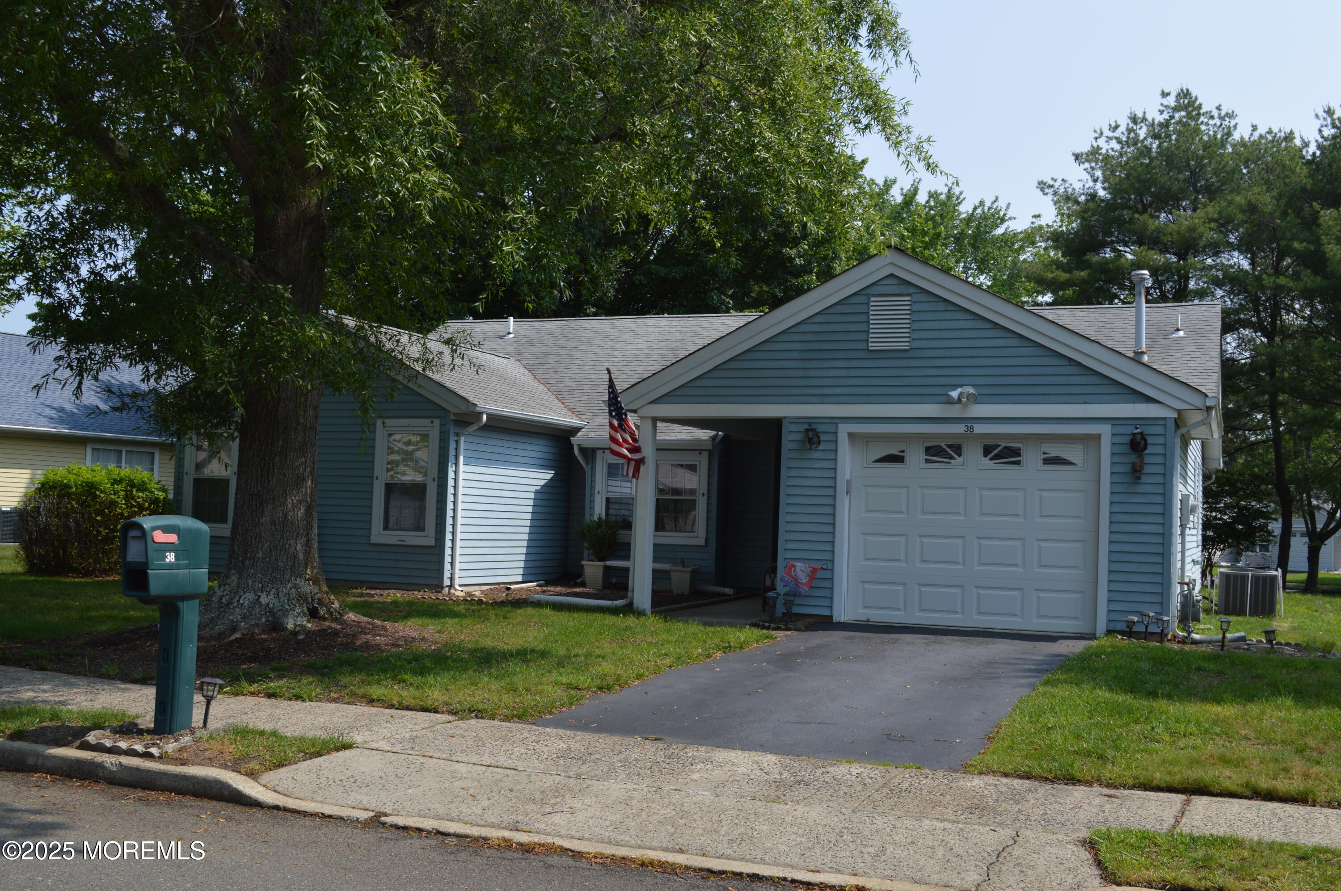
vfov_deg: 36.8
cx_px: 670
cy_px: 446
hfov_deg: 53.2
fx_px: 1340
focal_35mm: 36
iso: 100
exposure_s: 1/200
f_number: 7.1
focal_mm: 24
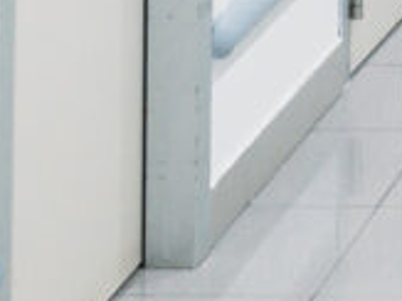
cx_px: 826
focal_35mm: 264
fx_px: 3064
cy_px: -585
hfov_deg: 7.2
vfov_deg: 5.3
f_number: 3.2
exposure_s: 1/320
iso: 1600
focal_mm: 35
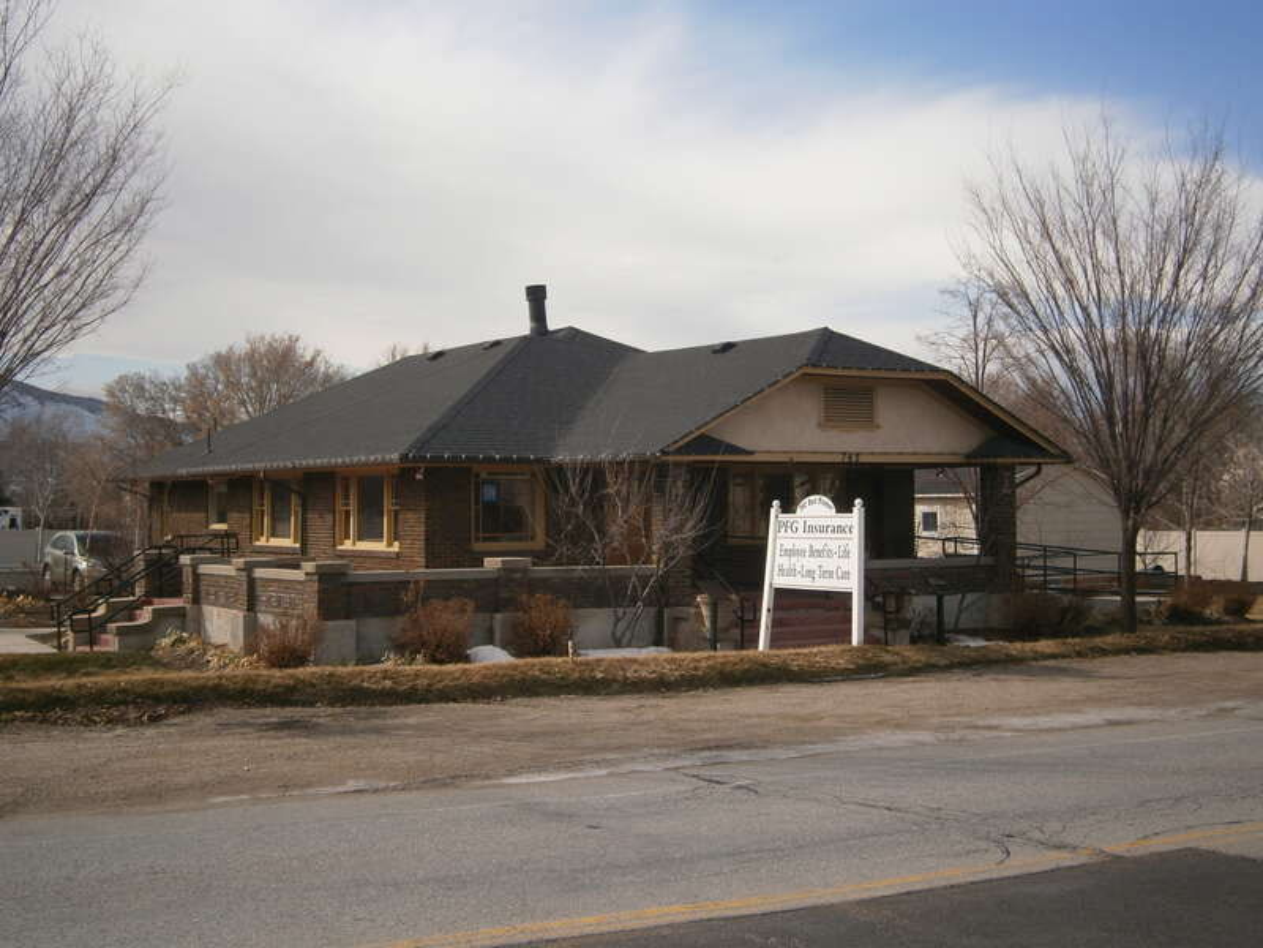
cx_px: 632
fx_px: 1715
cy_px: 474
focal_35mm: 47
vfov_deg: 30.9
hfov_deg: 40.4
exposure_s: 1/800
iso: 80
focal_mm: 8.3
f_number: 3.4
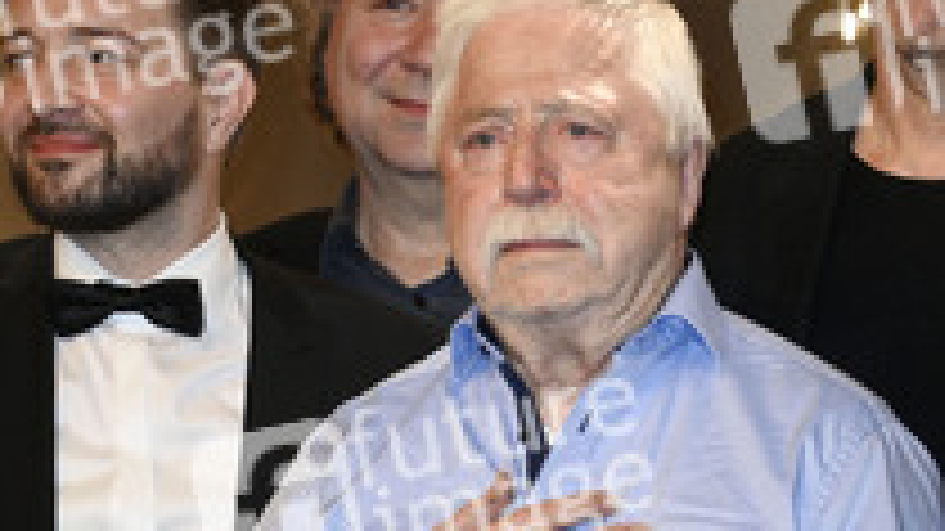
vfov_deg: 4.8
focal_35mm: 249
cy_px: 711
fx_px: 6238
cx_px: 554
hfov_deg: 8.7
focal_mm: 125
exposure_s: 1/250
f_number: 5.6
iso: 800
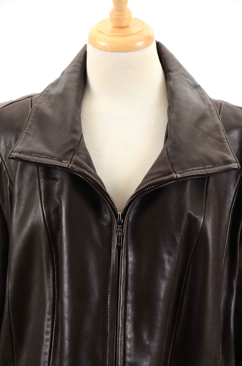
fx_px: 1595
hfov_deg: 8.7
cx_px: 121
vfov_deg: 13.1
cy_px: 183
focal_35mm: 158
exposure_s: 1/60
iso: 160
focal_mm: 105
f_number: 8
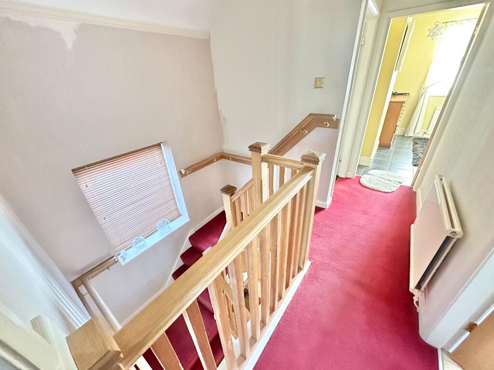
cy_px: 185
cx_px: 247
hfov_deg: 102.1
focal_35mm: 14
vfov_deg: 85.7
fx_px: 200
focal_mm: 2.22
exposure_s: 1/49
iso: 1250
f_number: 2.2
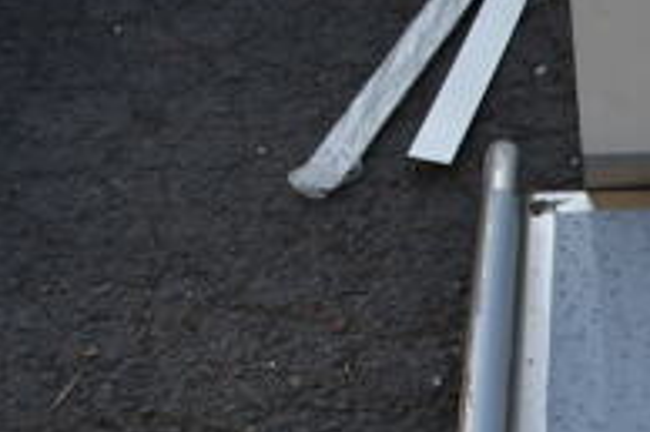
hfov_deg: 17.9
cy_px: 666
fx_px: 1876
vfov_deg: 12.4
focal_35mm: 104
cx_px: 935
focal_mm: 22
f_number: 5.6
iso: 100
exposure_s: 1/125
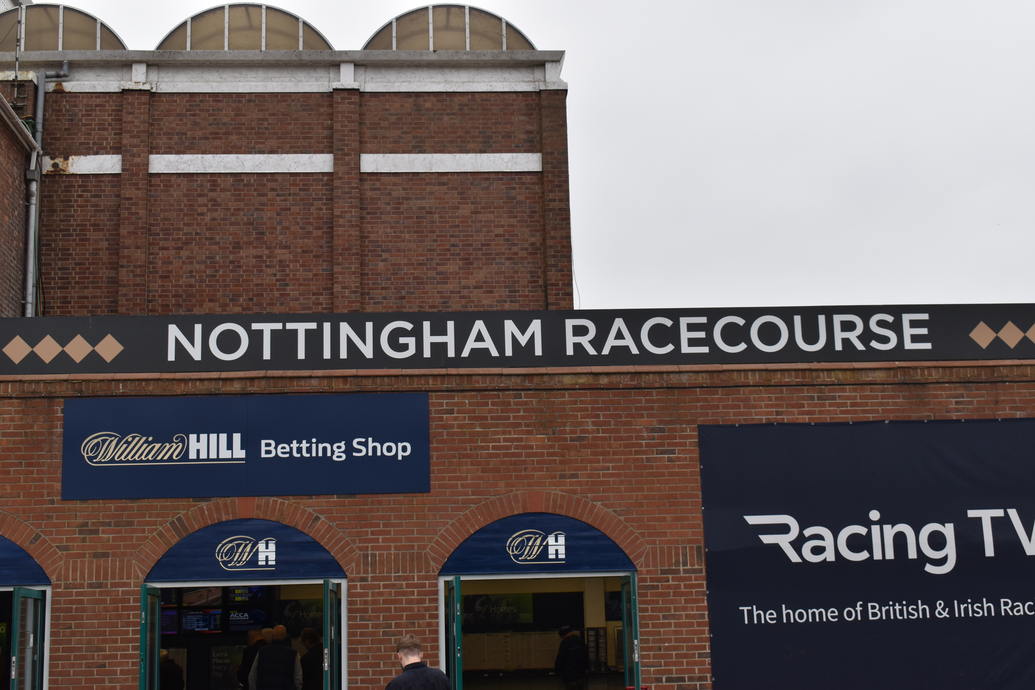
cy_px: 345
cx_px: 518
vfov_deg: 26.5
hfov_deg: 38.9
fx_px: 1466
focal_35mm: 51
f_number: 8
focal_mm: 34
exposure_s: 1/250
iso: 400
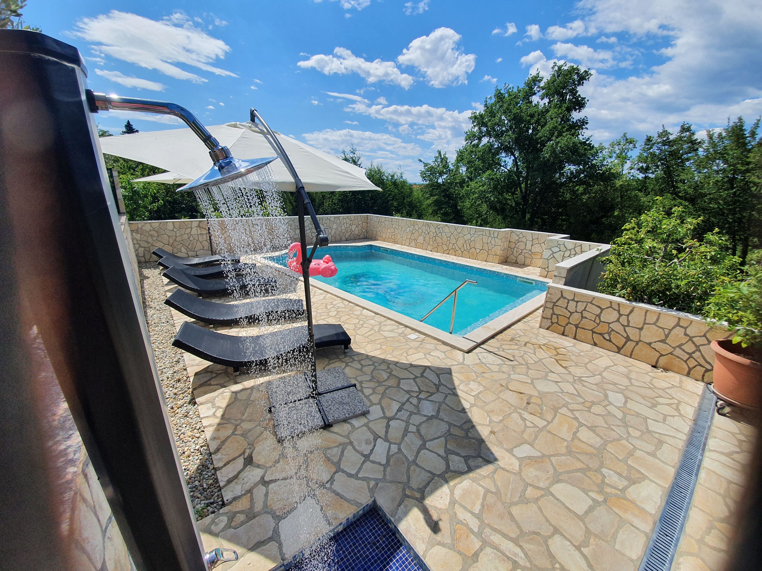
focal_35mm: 13
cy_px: 286
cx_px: 381
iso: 50
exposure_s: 1/1392
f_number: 2.2
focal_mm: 1.8
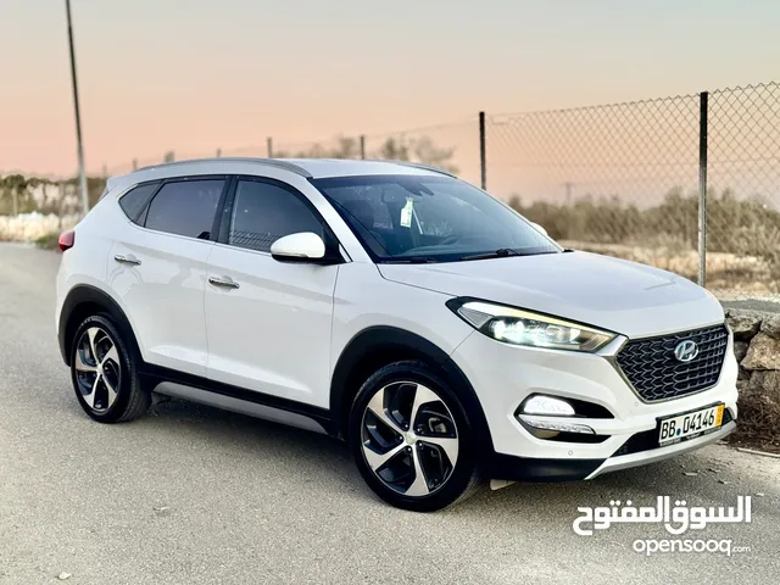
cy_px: 292
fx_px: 1082
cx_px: 390
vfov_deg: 30.3
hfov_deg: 39.7
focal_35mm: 48
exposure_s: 1/249
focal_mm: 6.76
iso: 80
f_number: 1.78
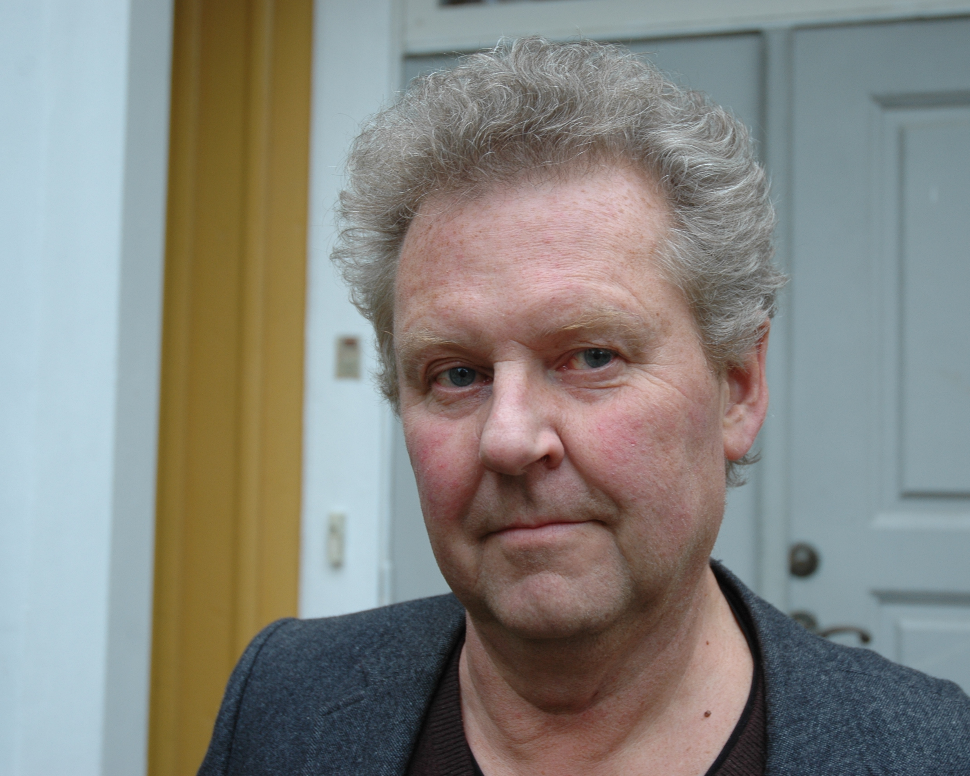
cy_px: 386
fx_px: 1423
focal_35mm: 50
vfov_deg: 30.5
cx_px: 533
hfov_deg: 37.6
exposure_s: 1/25
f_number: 4
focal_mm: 29
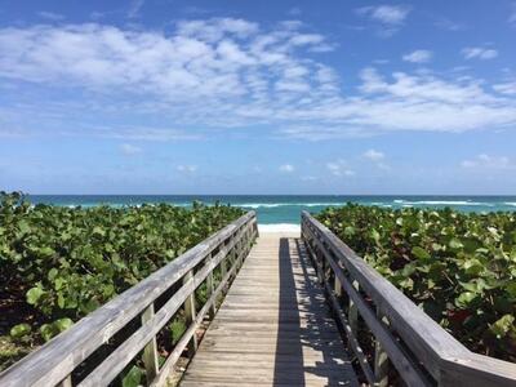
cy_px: 194
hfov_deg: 61.7
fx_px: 432
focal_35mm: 29
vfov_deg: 48.2
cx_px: 258
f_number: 2.2
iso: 32
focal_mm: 4.15
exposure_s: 1/2326
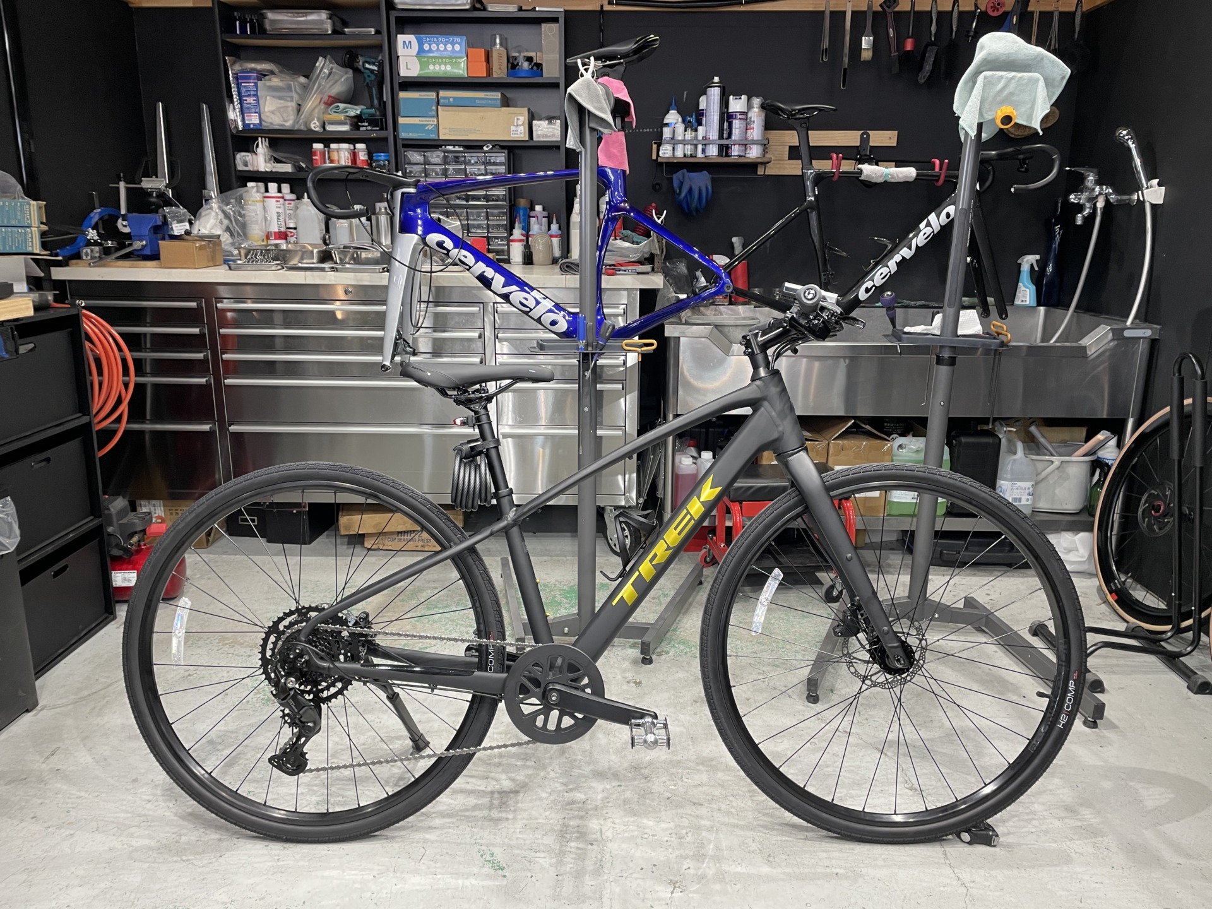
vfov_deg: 53.1
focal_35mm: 26
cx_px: 606
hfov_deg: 67.3
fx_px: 910
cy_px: 454
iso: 80
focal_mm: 4.2
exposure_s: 1/50
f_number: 1.6
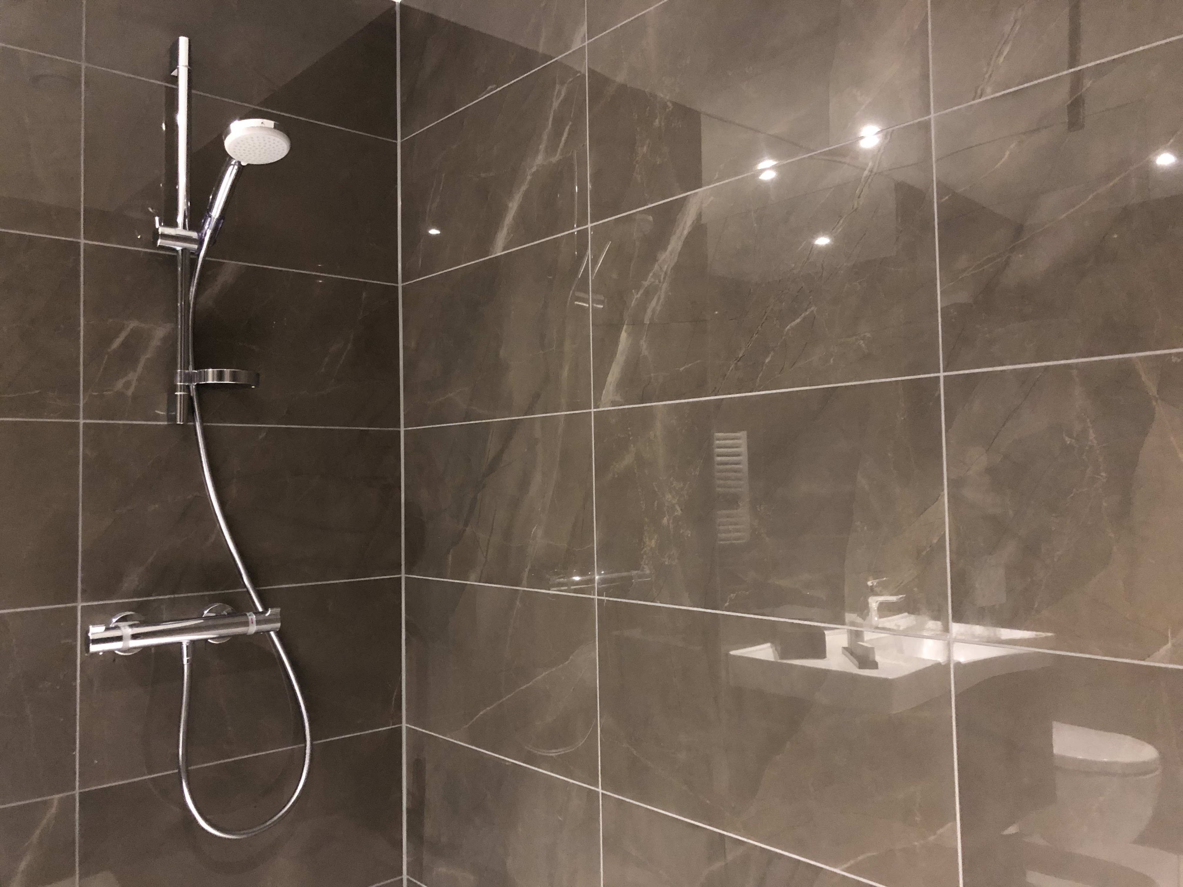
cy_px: 444
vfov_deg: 49.7
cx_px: 592
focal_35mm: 28
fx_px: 957
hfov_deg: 63.4
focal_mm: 4
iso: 125
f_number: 1.8
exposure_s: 1/4
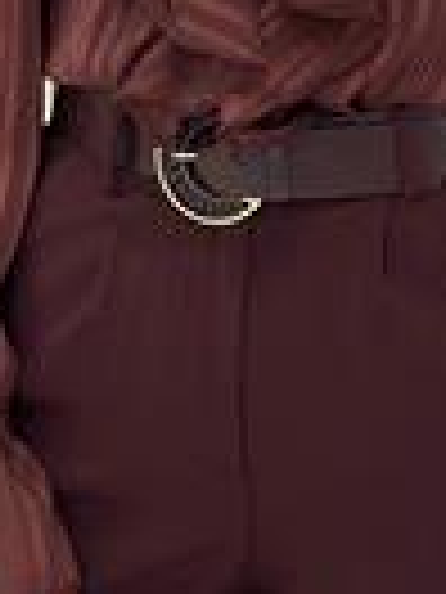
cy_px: -110
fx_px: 3333
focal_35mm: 194
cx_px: 369
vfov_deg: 10.0
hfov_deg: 7.6
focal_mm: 6.86
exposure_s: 1/191
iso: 80
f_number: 1.78
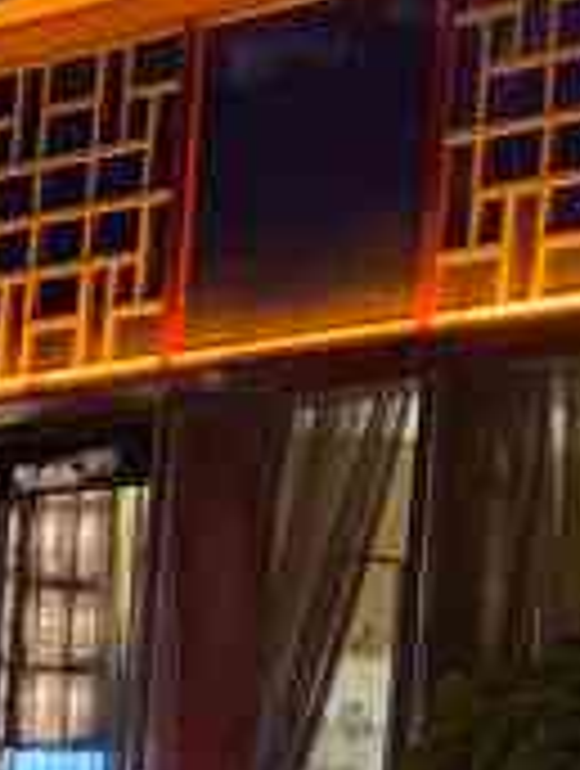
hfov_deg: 5.1
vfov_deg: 6.9
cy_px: -281
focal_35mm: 283
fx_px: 6299
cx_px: 1470
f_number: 2.4
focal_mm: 6
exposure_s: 1/50
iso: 320
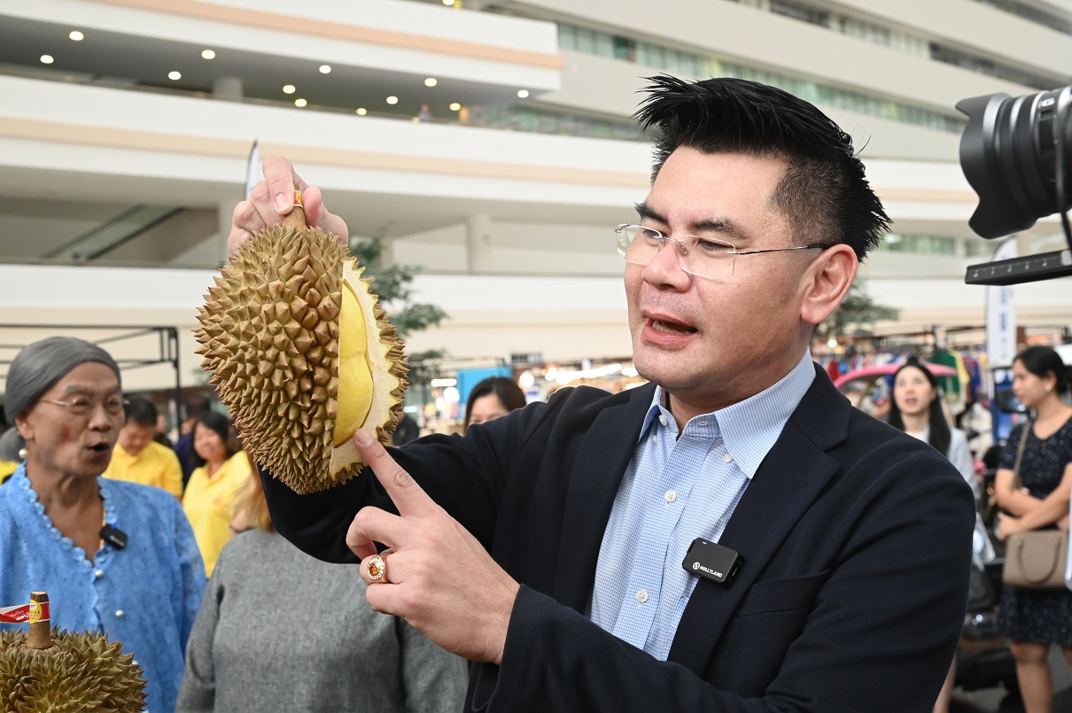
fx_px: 1190
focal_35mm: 40
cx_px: 536
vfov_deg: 33.4
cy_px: 356
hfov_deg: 48.5
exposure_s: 1/125
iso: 4500
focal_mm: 40
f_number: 8
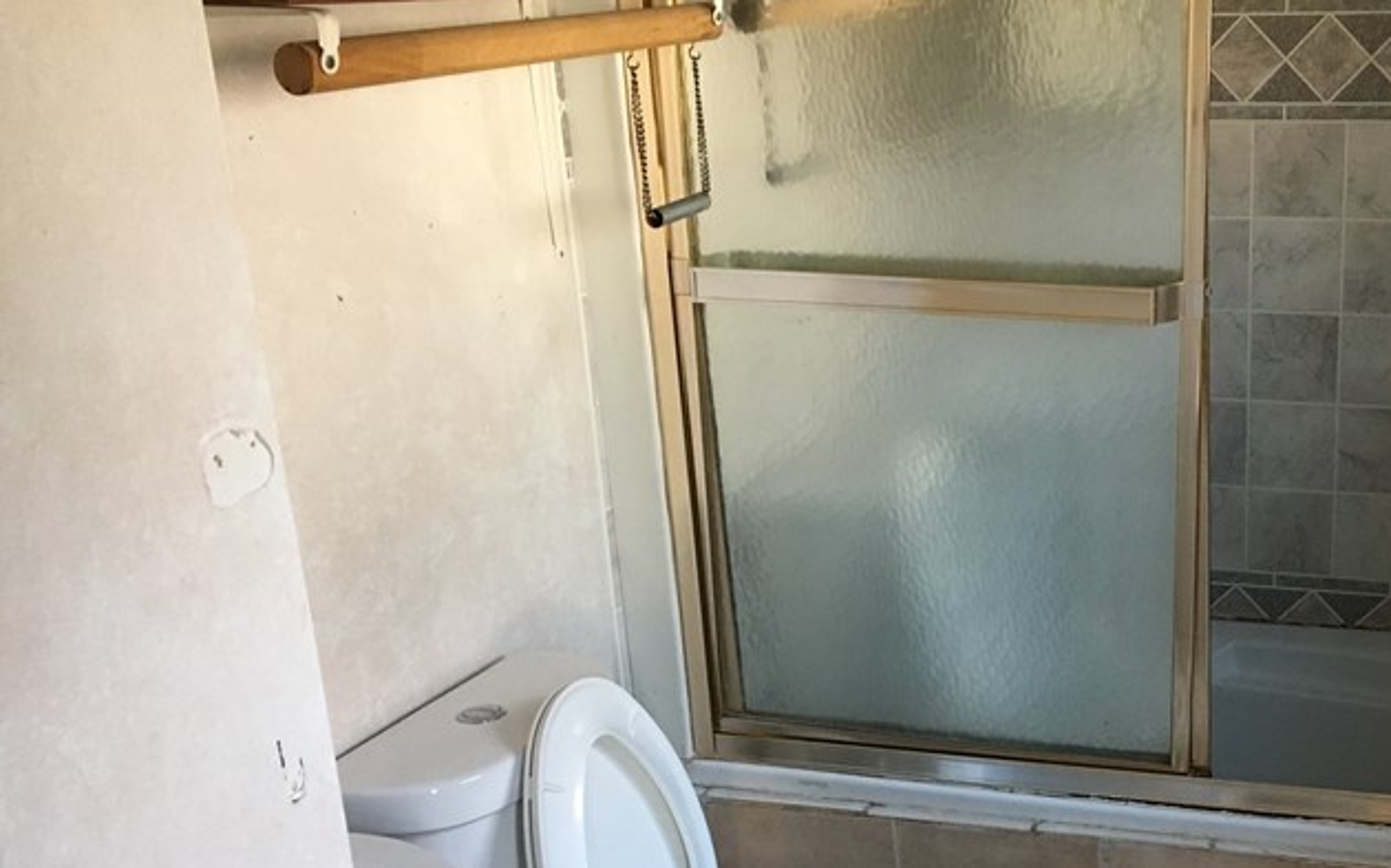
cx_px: 1060
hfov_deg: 39.1
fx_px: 1894
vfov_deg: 25.4
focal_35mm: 50
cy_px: 667
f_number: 2.2
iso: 125
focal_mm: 4.15
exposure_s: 1/30
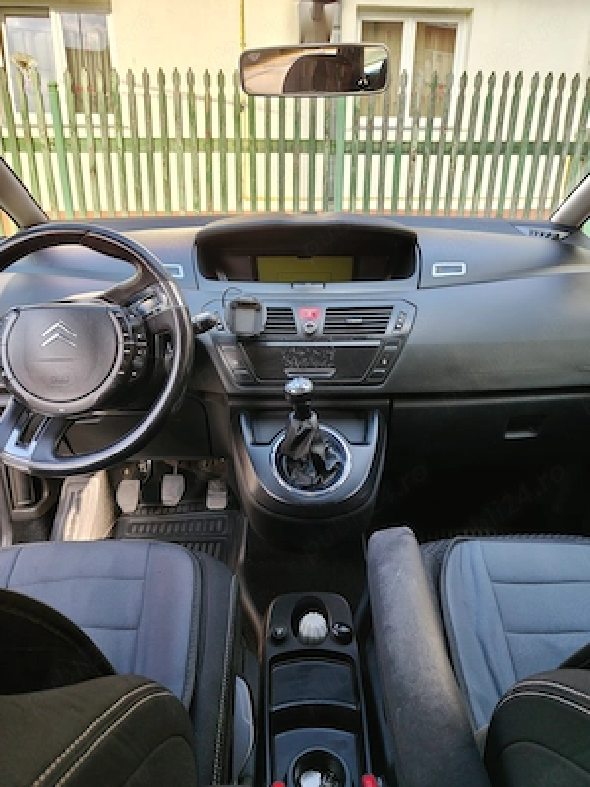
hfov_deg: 56.8
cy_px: 394
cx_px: 295
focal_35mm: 24
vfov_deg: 71.6
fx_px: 545
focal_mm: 5.59
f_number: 1.8
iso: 50
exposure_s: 1/324
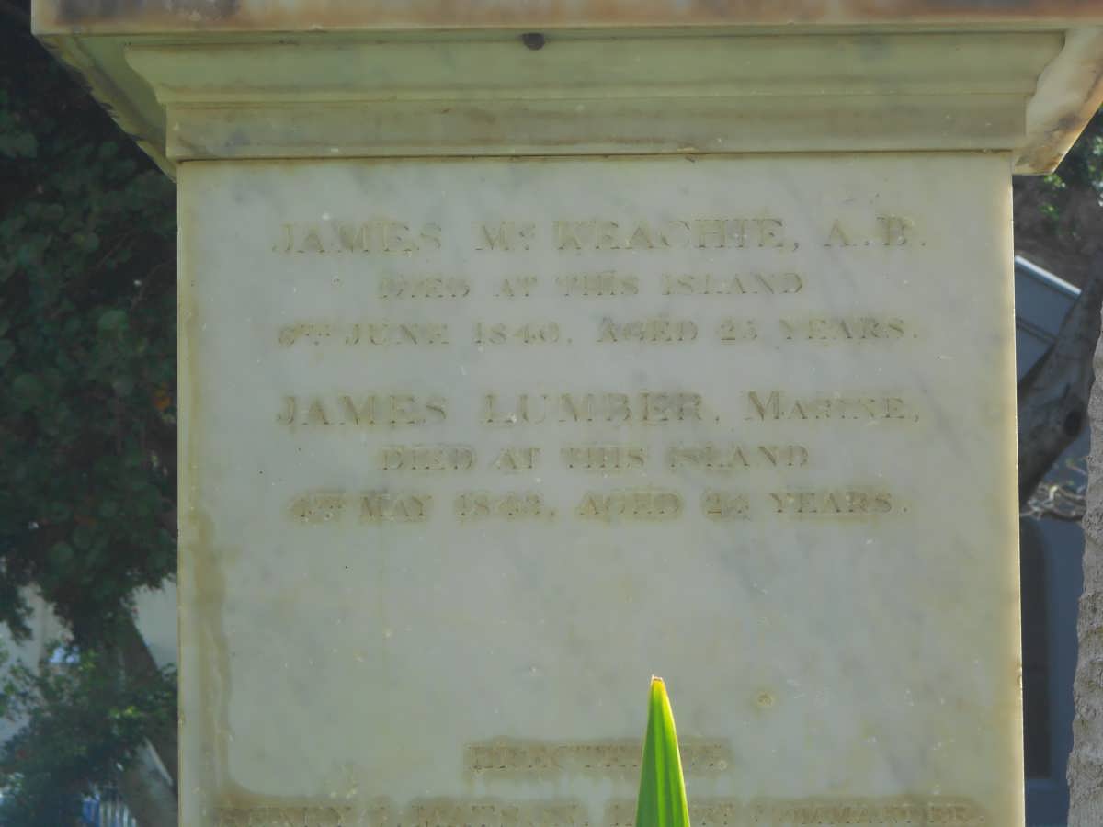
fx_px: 4142
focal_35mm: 130
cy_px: 414
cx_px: 552
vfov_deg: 11.4
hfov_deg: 15.2
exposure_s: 1/125
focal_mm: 23
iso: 80
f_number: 6.5
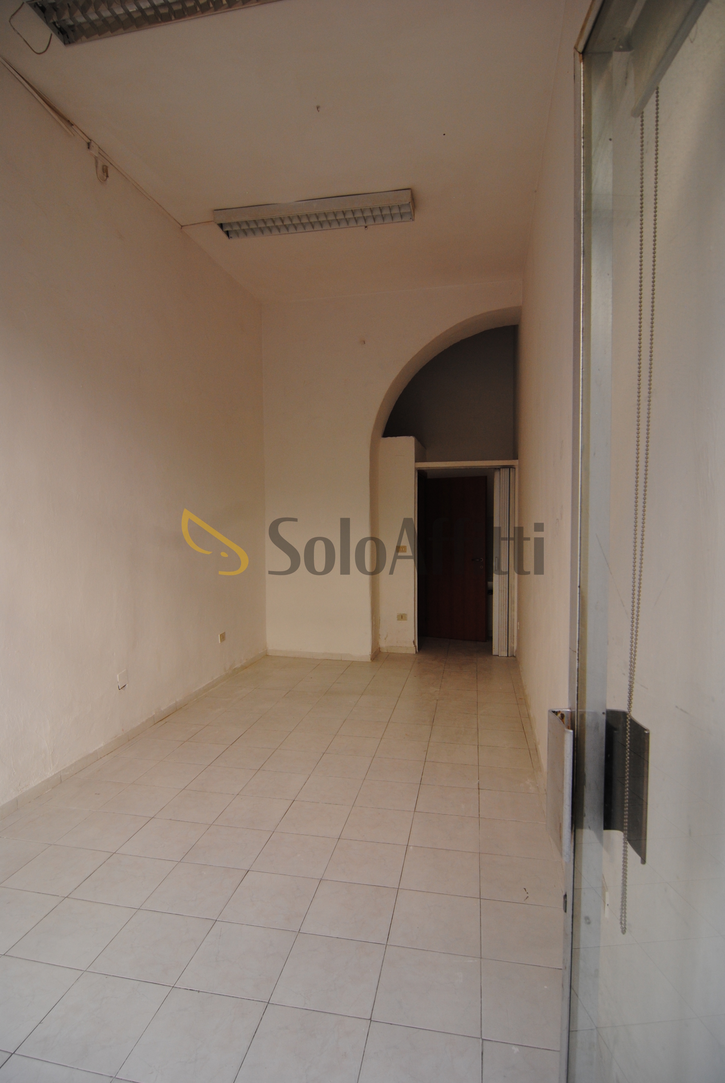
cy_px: 542
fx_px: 542
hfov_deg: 67.5
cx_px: 362
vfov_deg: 89.9
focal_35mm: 18
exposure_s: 1/125
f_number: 5.6
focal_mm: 12
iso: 200
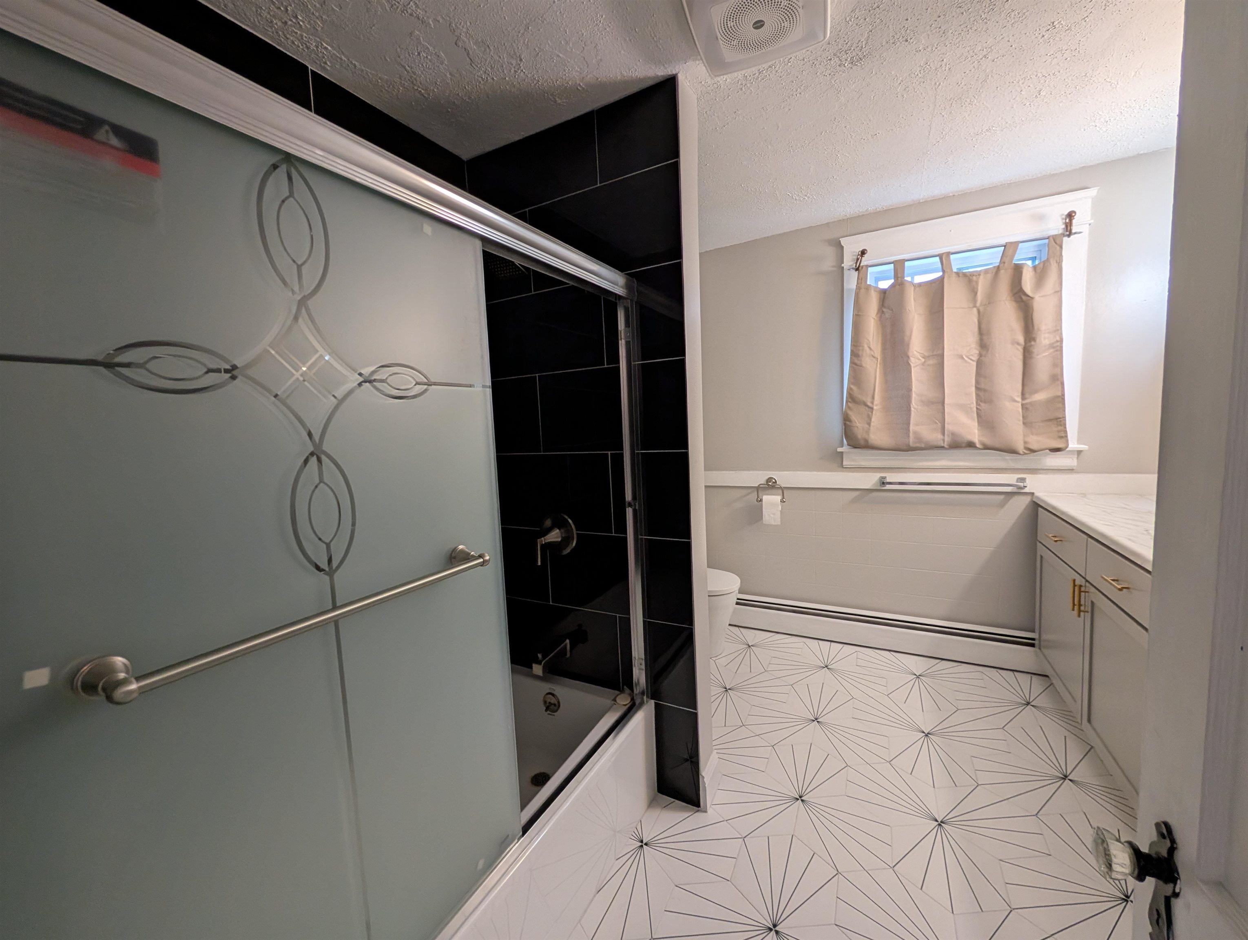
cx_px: 624
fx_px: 433
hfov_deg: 110.5
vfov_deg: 94.6
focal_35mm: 12
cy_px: 470
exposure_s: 1/24
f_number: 1.7
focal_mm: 2.02
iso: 102
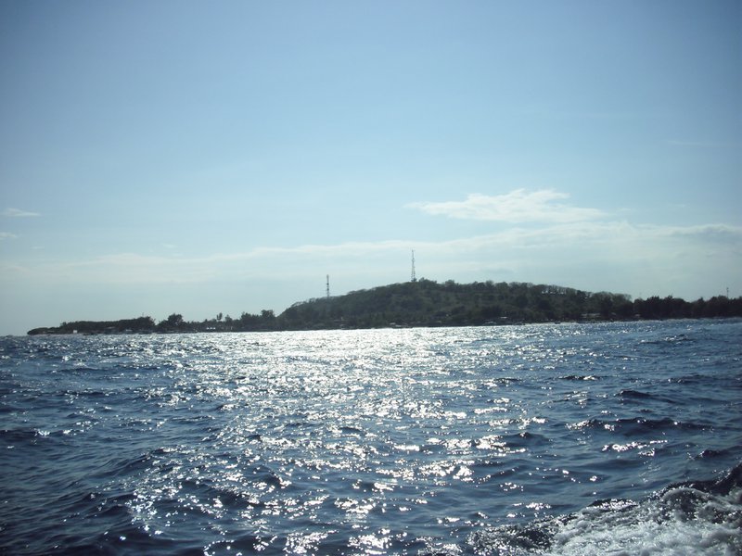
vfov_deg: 37.7
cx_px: 371
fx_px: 815
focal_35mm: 38
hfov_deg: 49.0
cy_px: 278
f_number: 8
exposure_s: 1/1000
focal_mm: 6.2
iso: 100
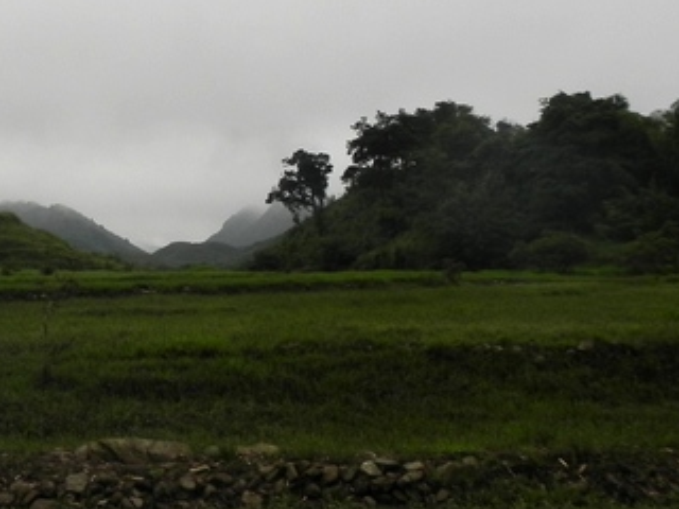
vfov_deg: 18.1
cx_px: -45
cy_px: 105
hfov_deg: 22.9
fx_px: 1589
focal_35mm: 81
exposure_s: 1/253
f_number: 5.6
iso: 160
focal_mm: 6.6
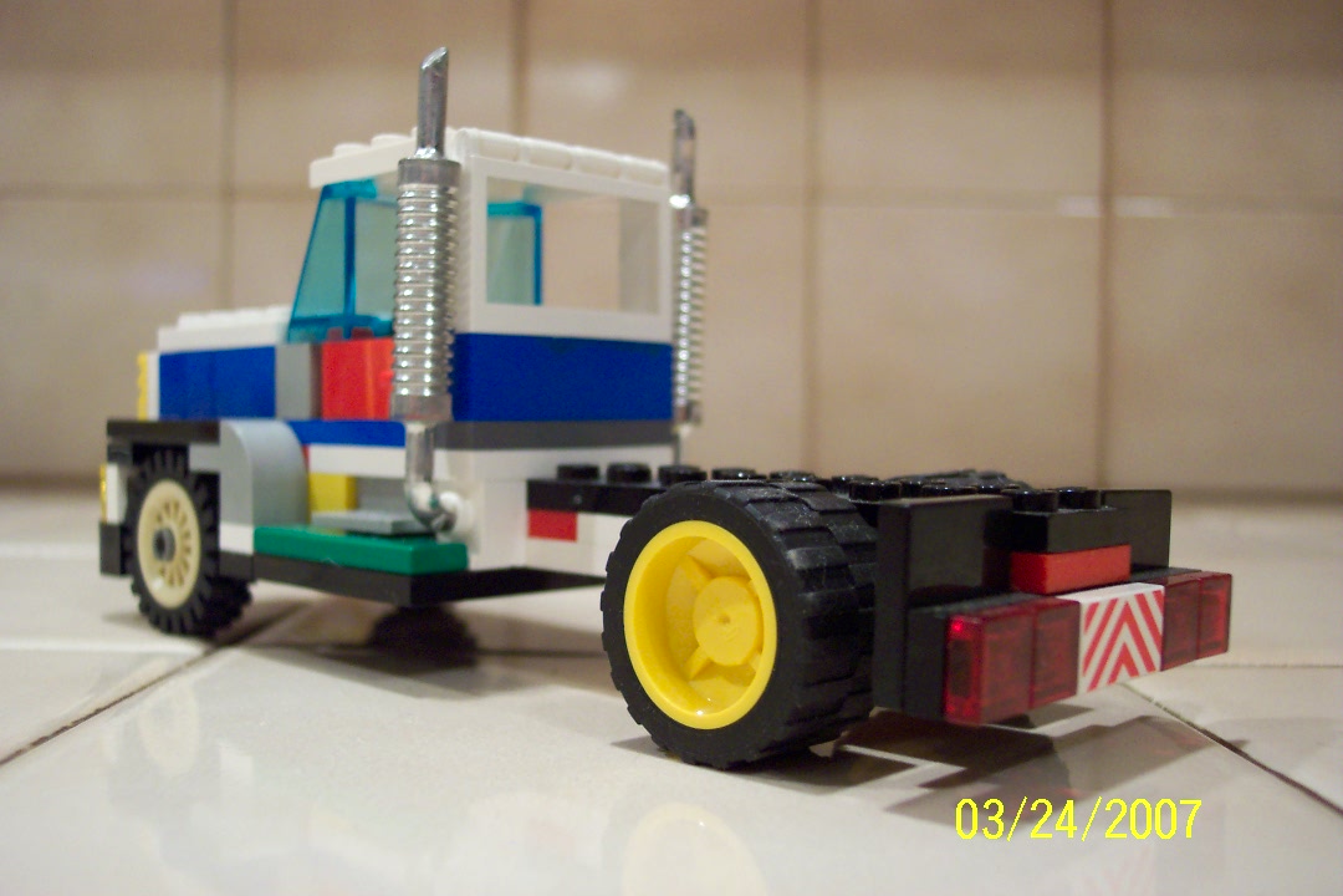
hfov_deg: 50.7
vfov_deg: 35.1
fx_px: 1418
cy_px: 448
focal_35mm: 38
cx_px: 672
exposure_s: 1/30
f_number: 2.8
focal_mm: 8
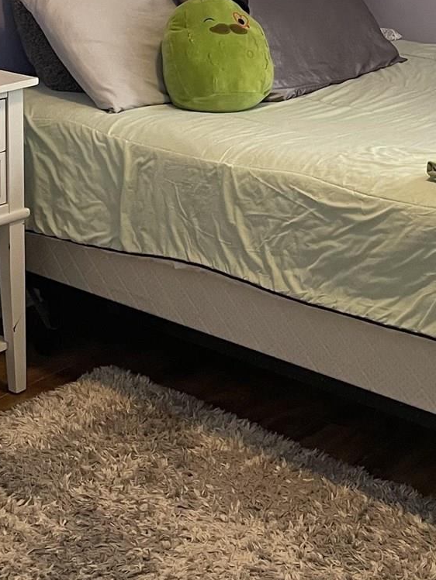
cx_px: 386
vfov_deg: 23.1
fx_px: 1343
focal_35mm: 80
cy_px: -46
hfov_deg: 18.2
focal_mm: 4.2
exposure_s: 1/60
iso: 160
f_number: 1.6
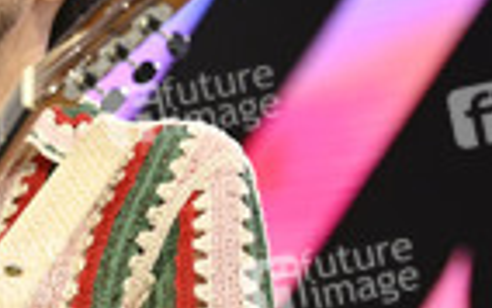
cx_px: -109
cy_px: 194
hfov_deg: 4.8
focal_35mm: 436
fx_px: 5851
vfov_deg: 3.0
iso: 2000
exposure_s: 1/2000
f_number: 3.5
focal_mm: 135
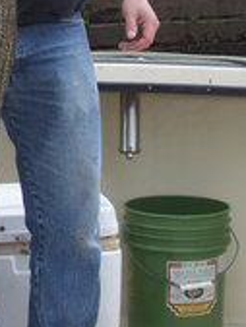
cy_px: 45
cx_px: -103
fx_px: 1372
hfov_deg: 10.0
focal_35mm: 145
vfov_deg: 13.5
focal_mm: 7.6
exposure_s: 1/228
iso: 50
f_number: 2.9
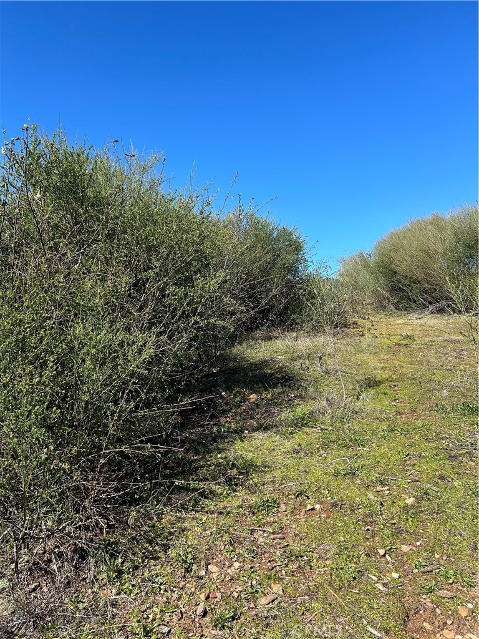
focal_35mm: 26
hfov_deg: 53.1
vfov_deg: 67.3
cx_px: 240
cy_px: 320
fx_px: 480
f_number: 1.5
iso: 50
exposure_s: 1/2299
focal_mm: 5.7
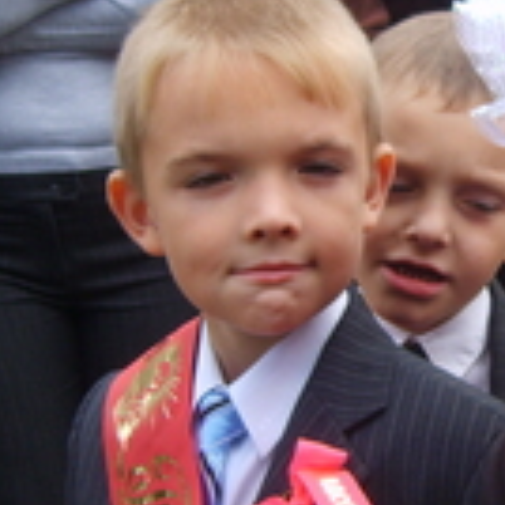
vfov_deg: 16.7
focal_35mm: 104
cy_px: 275
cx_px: 513
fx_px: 1717
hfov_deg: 16.4
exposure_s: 1/250
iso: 50
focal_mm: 7.4
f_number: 2.8
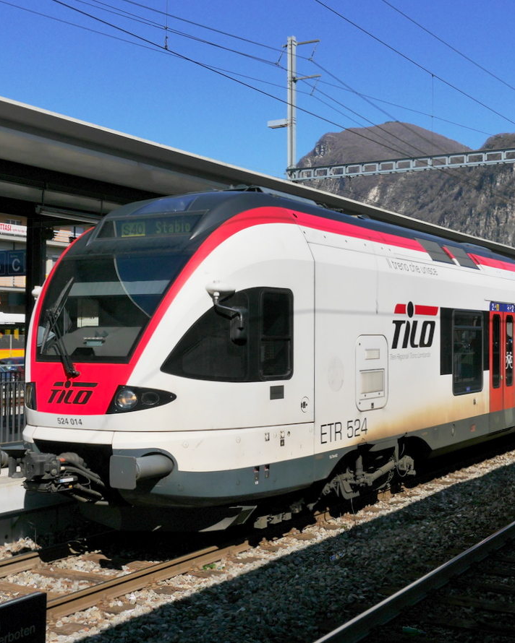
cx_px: 362
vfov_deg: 37.3
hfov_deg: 29.9
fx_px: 953
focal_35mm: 50
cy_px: 319
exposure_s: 1/800
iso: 160
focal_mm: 19
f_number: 10
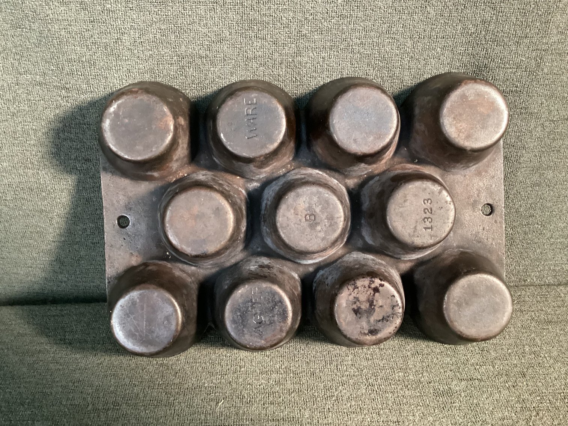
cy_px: 213
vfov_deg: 45.4
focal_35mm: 31
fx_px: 509
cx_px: 284
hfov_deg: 58.3
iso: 500
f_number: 2.4
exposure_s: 1/30
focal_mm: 3.3
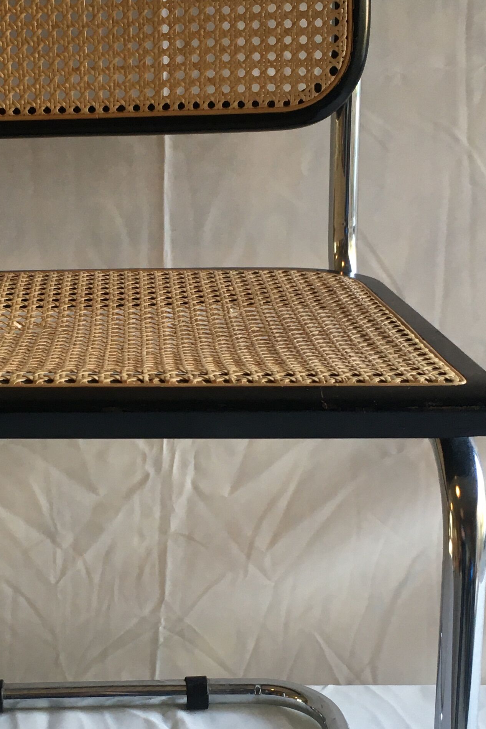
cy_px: 435
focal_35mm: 64
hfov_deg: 21.1
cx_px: 120
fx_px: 1296
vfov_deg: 31.3
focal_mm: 4.15
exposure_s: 1/33
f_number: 2.2
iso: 64
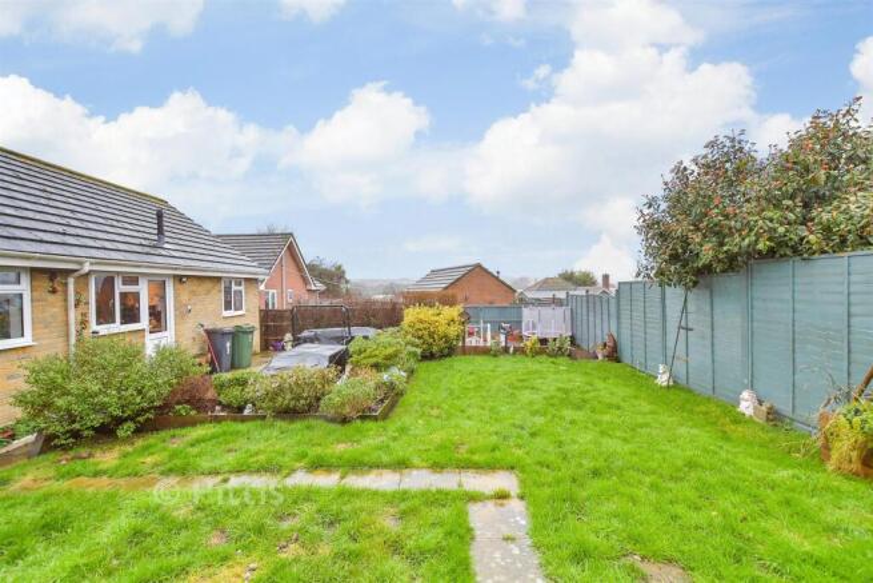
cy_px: 292
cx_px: 436
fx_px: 364
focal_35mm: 15
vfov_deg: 77.4
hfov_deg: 100.4
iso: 640
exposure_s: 1/60
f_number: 6.3
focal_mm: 10
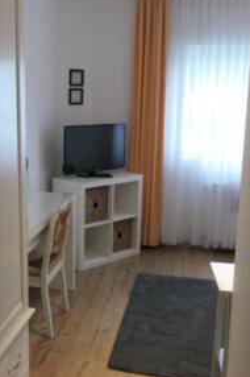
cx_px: 69
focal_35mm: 42
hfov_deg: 31.4
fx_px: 439
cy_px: 195
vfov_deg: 46.4
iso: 800
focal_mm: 8.8
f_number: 3.3
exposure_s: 1/60
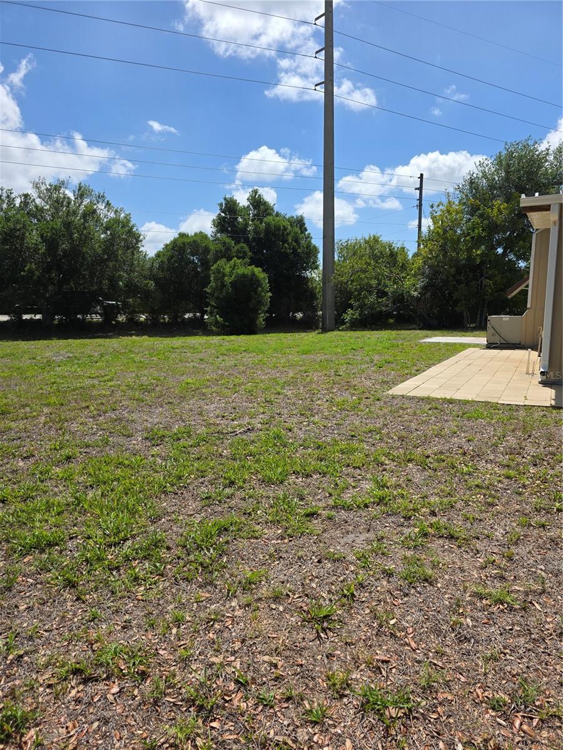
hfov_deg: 58.9
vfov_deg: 73.9
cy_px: 375
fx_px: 499
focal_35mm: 23
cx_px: 282
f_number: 1.7
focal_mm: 6.3
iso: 80
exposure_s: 1/7626
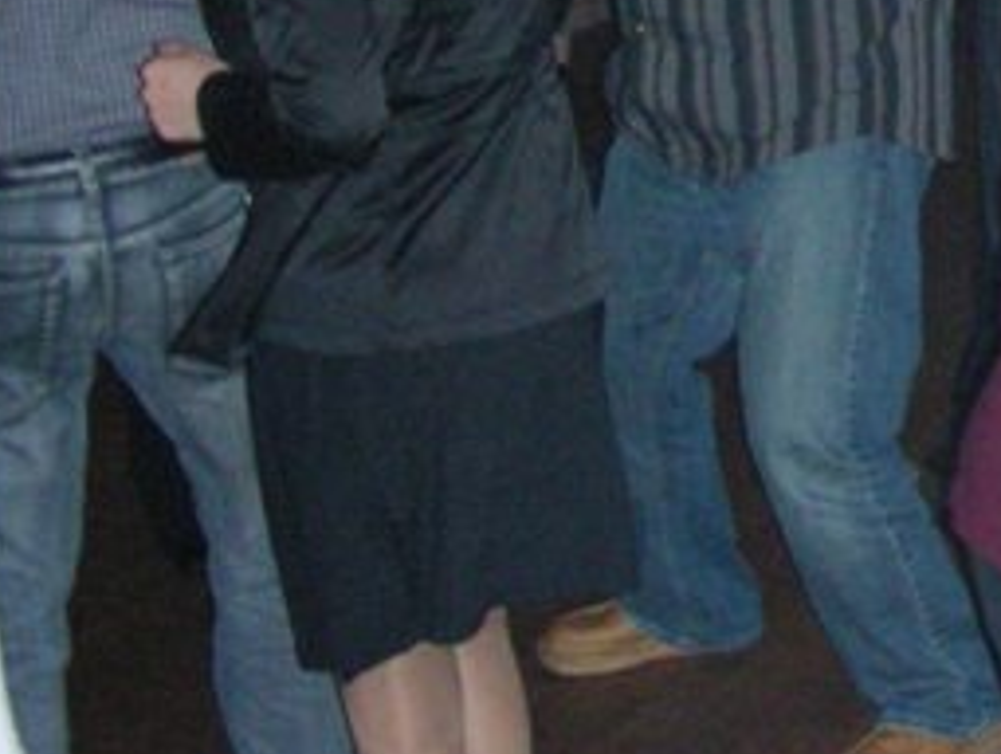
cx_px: 1390
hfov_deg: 15.5
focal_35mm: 119
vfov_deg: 12.1
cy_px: -267
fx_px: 3446
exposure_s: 1/60
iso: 389
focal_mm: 6.3
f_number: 3.5
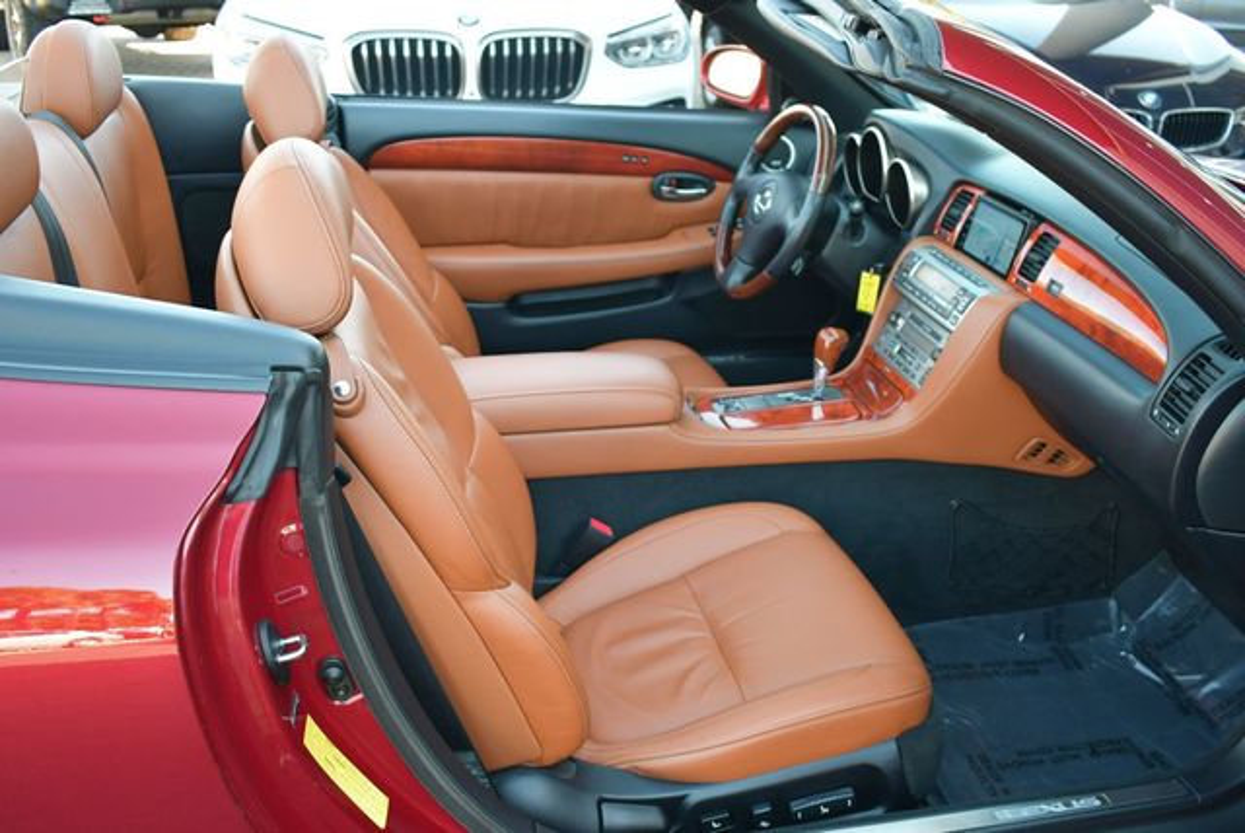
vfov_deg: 36.9
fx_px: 1246
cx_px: 622
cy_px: 416
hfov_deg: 53.1
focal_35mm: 36
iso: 800
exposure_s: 1/250
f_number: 3.5
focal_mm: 18
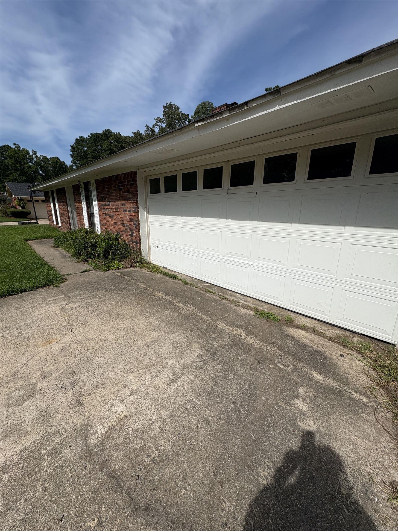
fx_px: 215
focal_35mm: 14
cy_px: 266
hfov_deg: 85.7
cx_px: 199
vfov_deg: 102.1
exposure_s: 1/4132
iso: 50
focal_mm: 2.22
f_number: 2.2
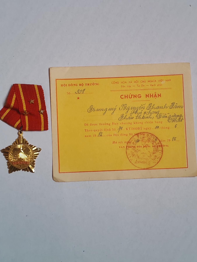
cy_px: 131
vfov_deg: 28.6
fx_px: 516
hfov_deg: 21.6
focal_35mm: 68
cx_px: 98
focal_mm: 5.52
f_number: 1.95
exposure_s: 1/100
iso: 160
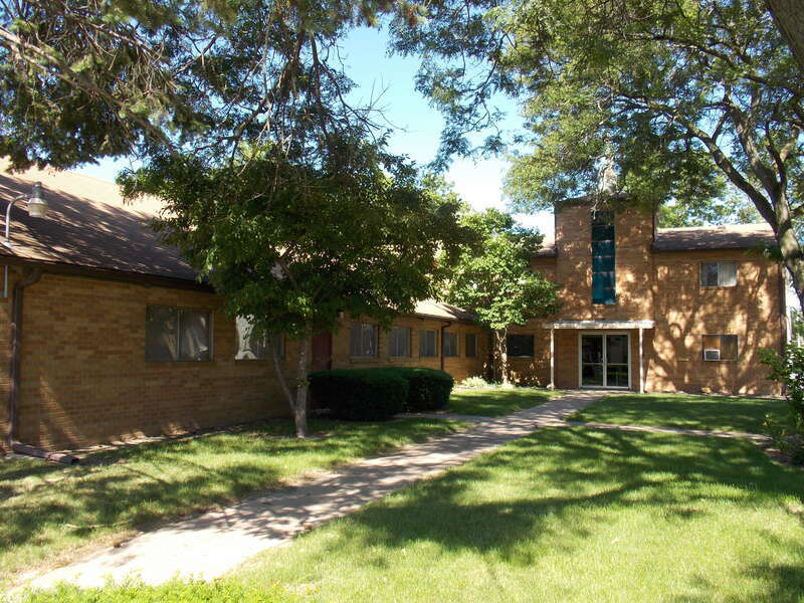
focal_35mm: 30
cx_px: 402
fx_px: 697
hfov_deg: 60.0
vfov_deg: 46.8
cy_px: 302
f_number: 3.3
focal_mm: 5.3
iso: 80
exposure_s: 1/200
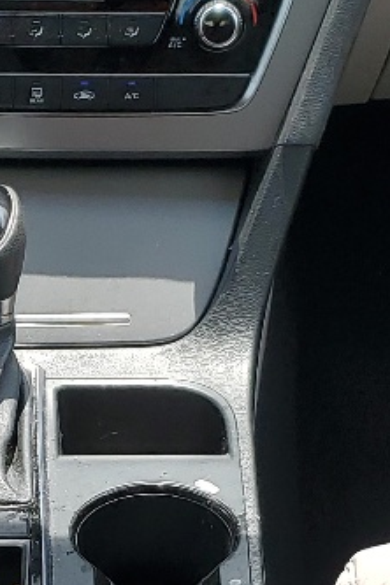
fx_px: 2112
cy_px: 474
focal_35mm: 130
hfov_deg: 10.5
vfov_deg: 15.7
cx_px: 53
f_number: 1.5
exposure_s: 1/1111
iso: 50
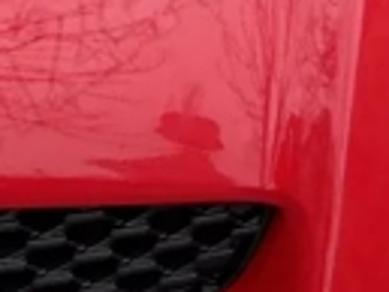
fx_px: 2272
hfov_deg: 9.3
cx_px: -332
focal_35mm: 202
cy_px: -635
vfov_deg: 6.6
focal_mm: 5.1
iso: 40
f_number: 1.6
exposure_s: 1/158
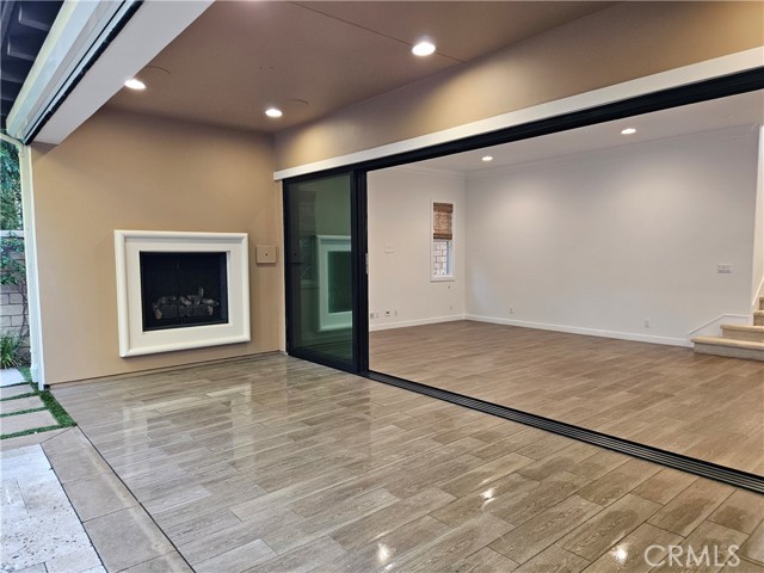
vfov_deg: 58.9
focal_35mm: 23
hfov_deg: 73.9
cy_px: 286
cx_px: 382
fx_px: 508
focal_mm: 5.4
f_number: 1.8
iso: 320
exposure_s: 1/120
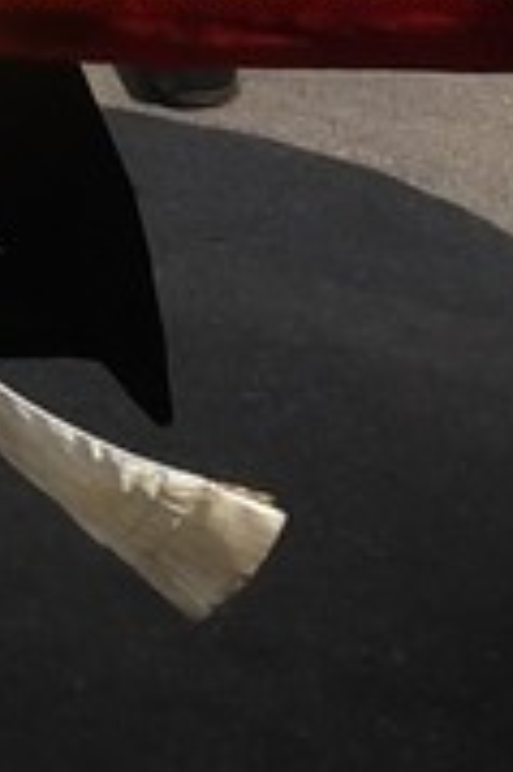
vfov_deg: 21.8
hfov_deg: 20.1
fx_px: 1435
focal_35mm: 67
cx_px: 131
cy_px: -539
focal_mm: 10
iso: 400
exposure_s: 1/1600
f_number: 7.1
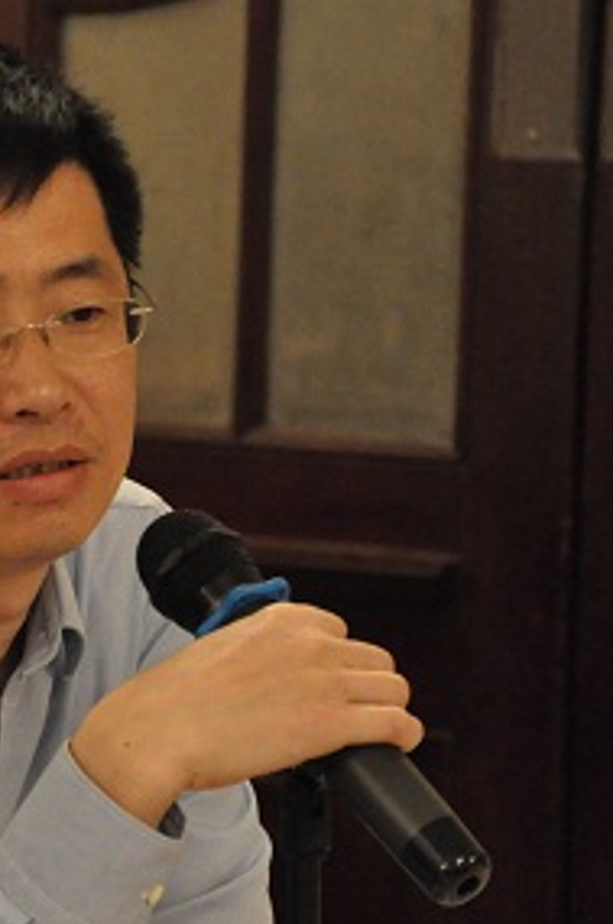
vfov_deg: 6.2
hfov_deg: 4.1
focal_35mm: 332
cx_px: 13
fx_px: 8512
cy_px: 648
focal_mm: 105
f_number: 5.6
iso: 3200
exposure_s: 1/50
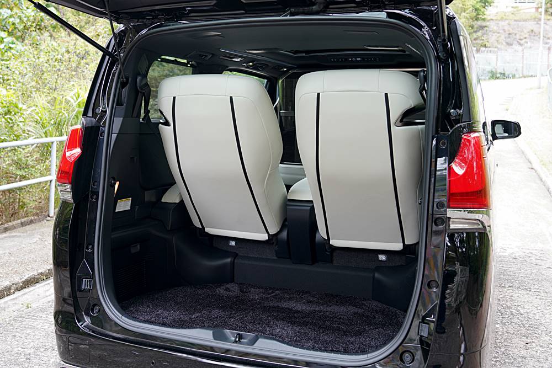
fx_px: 552
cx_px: 276
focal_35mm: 36
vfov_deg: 36.9
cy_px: 184
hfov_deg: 53.1
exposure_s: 1/50
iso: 160
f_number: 3.2
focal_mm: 24
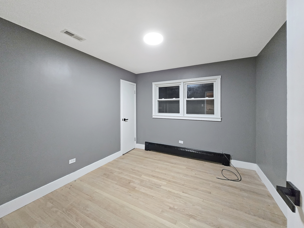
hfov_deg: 106.2
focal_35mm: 13
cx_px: 152
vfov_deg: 89.9
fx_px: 114
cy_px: 114
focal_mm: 1.7
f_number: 2.2
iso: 640
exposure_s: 1/60
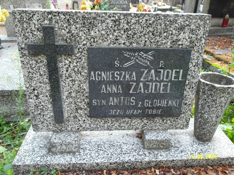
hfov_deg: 60.0
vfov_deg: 46.8
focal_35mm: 30
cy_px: 88
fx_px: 203
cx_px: 117
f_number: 3.6
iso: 100
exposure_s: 1/45
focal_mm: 6.5
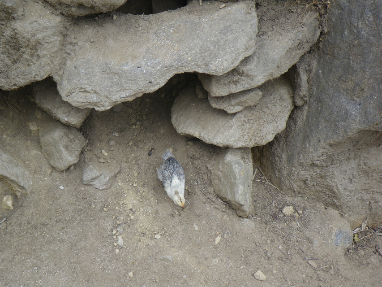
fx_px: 563
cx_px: 191
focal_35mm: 51
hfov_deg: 37.5
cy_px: 144
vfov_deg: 28.6
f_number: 4.4
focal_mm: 9.1
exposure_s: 1/60
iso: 50
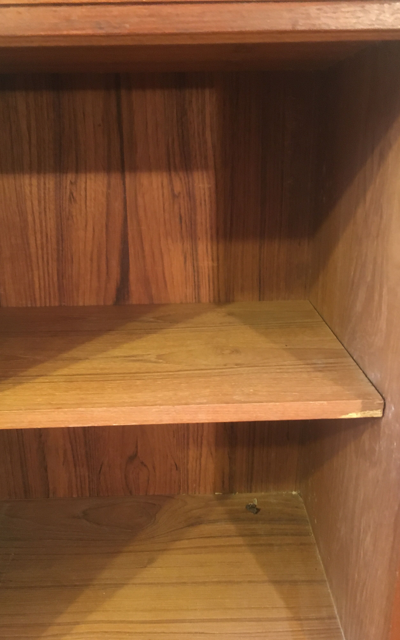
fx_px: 541
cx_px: 203
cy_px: 320
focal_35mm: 31
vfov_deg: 61.2
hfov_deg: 40.6
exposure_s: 1/17
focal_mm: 4.15
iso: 250
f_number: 2.2
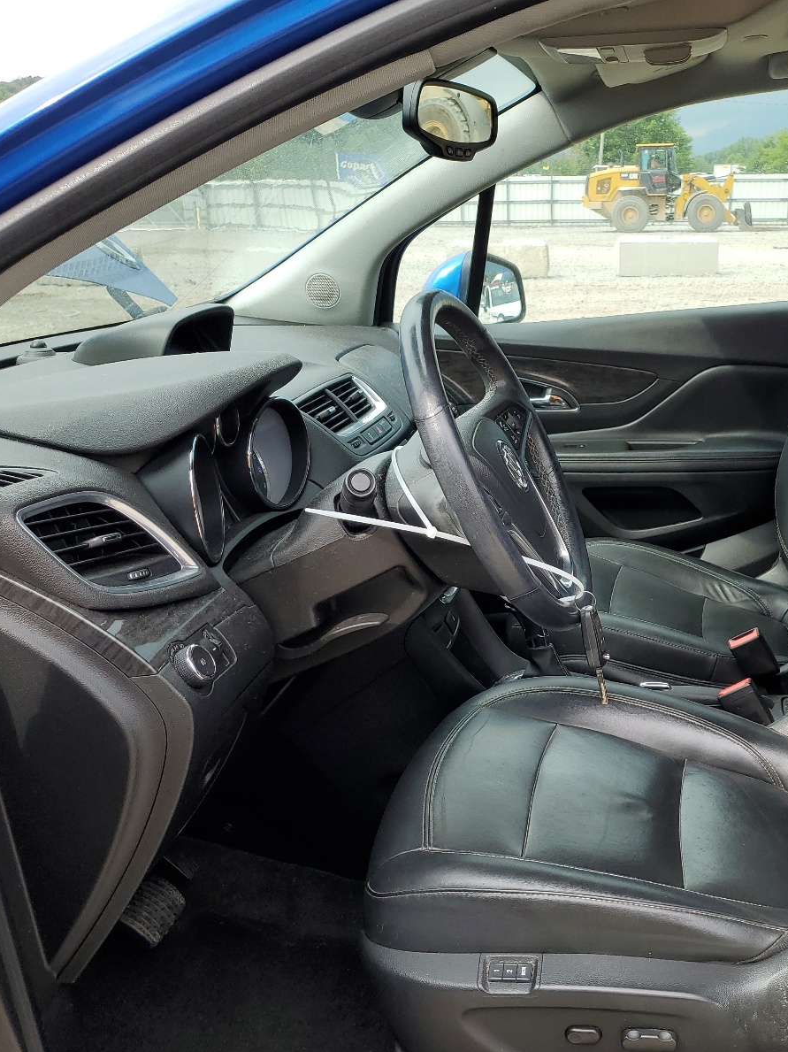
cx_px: 561
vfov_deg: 52.6
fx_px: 1063
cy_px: 530
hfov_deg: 39.9
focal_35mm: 35
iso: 50
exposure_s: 1/556
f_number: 1.5
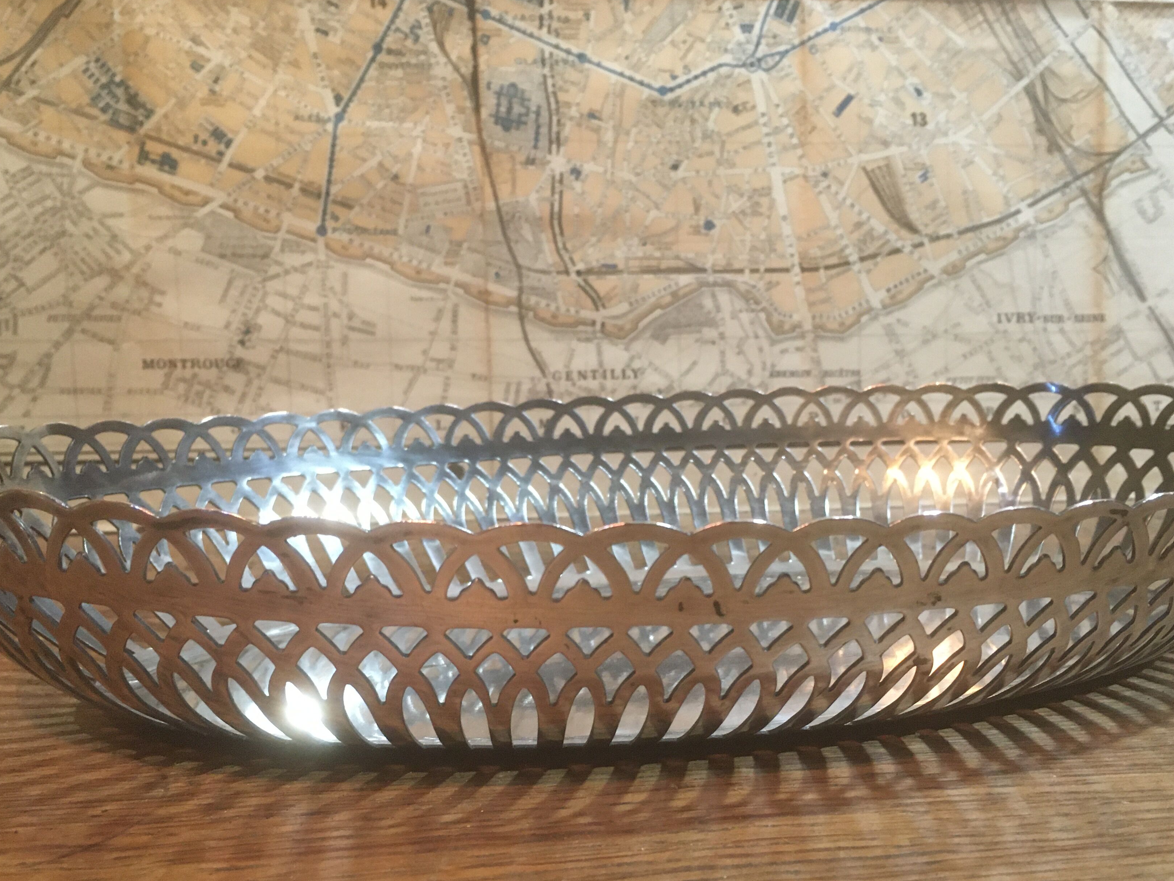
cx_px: 625
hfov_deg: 51.3
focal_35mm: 36
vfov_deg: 39.5
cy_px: 531
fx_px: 1221
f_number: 2.2
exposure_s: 1/20
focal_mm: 4.15
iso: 200
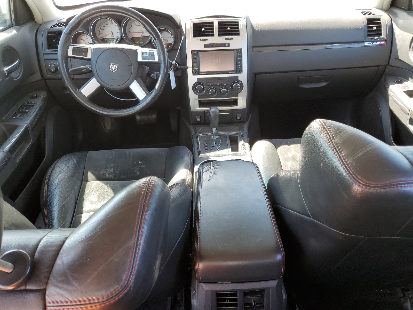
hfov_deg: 67.3
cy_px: 155
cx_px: 206
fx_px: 310
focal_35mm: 26
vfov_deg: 53.1
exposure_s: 1/120
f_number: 1.5
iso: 52
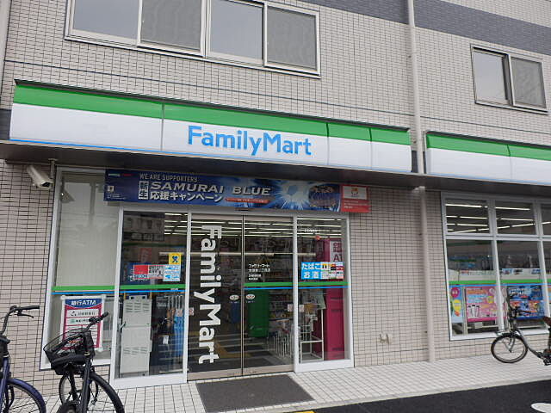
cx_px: 276
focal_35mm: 24
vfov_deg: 56.8
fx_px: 382
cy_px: 206
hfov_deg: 71.6
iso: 80
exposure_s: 1/500
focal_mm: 4.2
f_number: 3
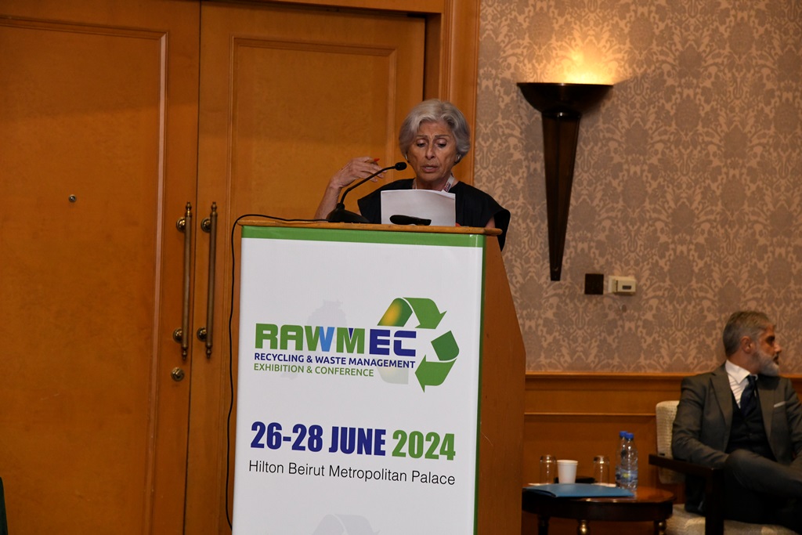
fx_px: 2339
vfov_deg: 13.0
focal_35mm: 105
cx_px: 401
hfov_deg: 19.5
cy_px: 268
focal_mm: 105
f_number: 5.6
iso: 5000
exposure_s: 1/125
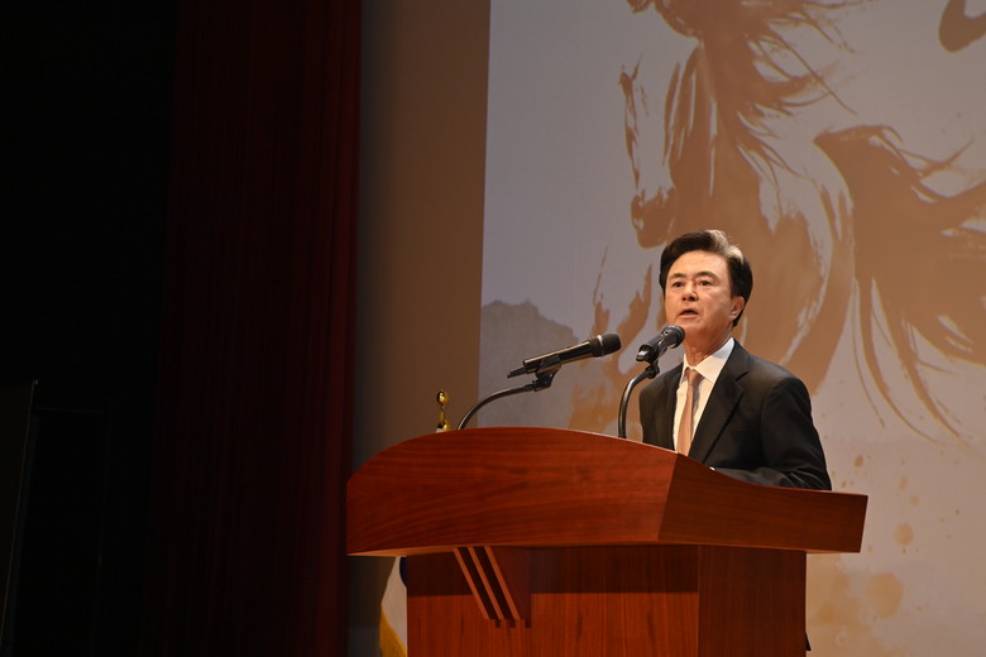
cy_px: 328
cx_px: 493
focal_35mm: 70
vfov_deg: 19.5
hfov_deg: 28.8
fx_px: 1917
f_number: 7.1
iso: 1000
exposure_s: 1/250
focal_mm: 70
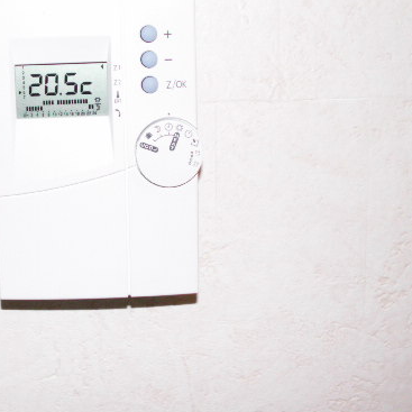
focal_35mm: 54
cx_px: 79
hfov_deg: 30.8
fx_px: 727
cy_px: 150
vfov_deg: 31.5
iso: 160
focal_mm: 5.86
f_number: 3.2
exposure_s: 1/40
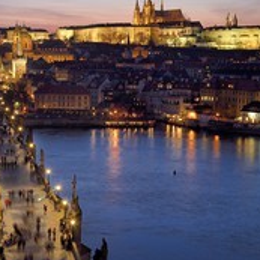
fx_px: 561
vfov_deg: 26.1
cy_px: 111
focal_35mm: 66
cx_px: 68
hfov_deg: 25.8
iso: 400
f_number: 9
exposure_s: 2
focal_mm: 32
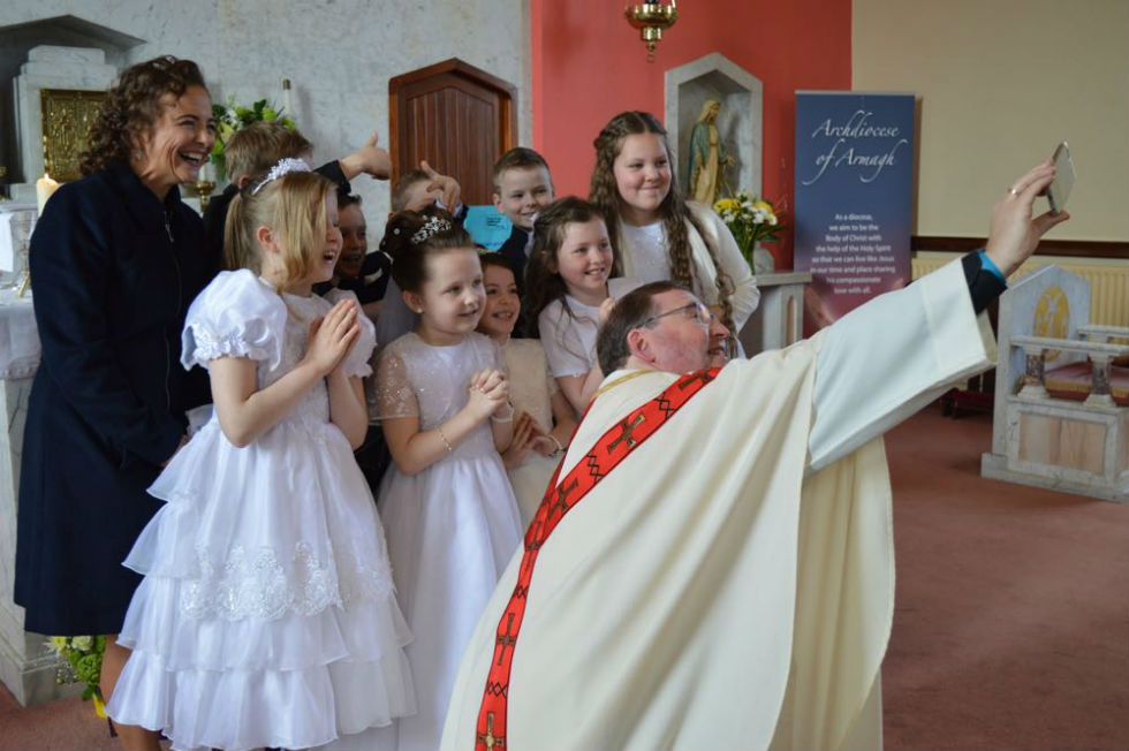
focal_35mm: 36
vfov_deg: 36.8
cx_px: 564
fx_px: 1128
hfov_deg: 53.2
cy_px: 376
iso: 400
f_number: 4.5
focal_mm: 24
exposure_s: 1/80
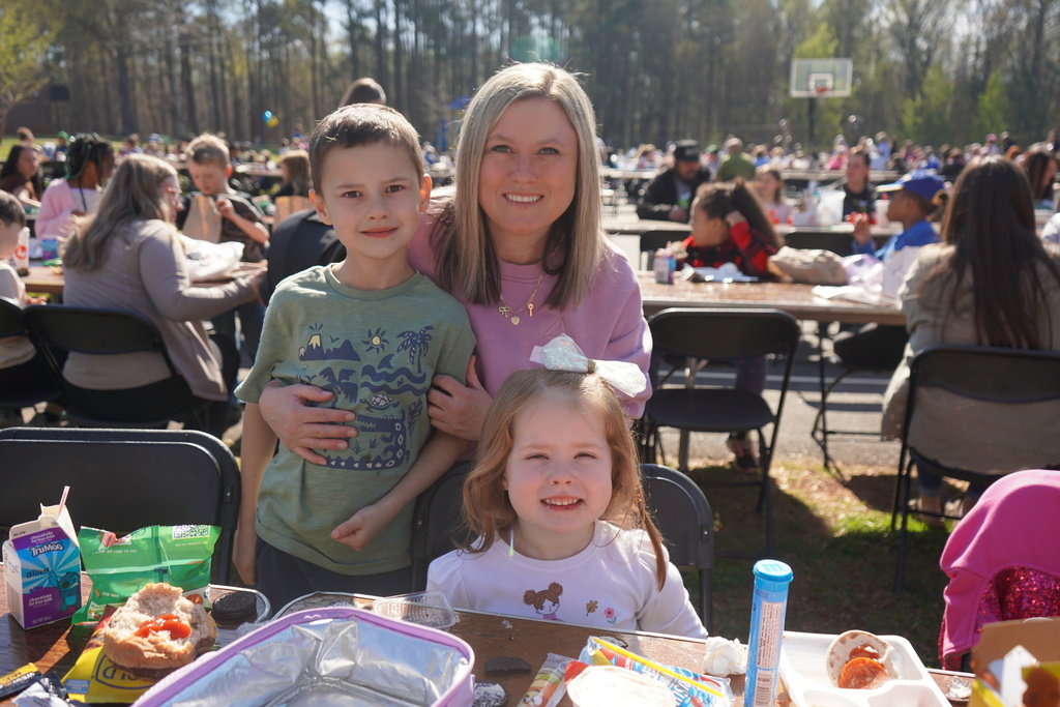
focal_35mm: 31
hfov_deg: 60.3
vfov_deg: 42.3
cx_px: 530
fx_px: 913
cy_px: 354
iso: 100
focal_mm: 31
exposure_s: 1/400
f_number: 4.5
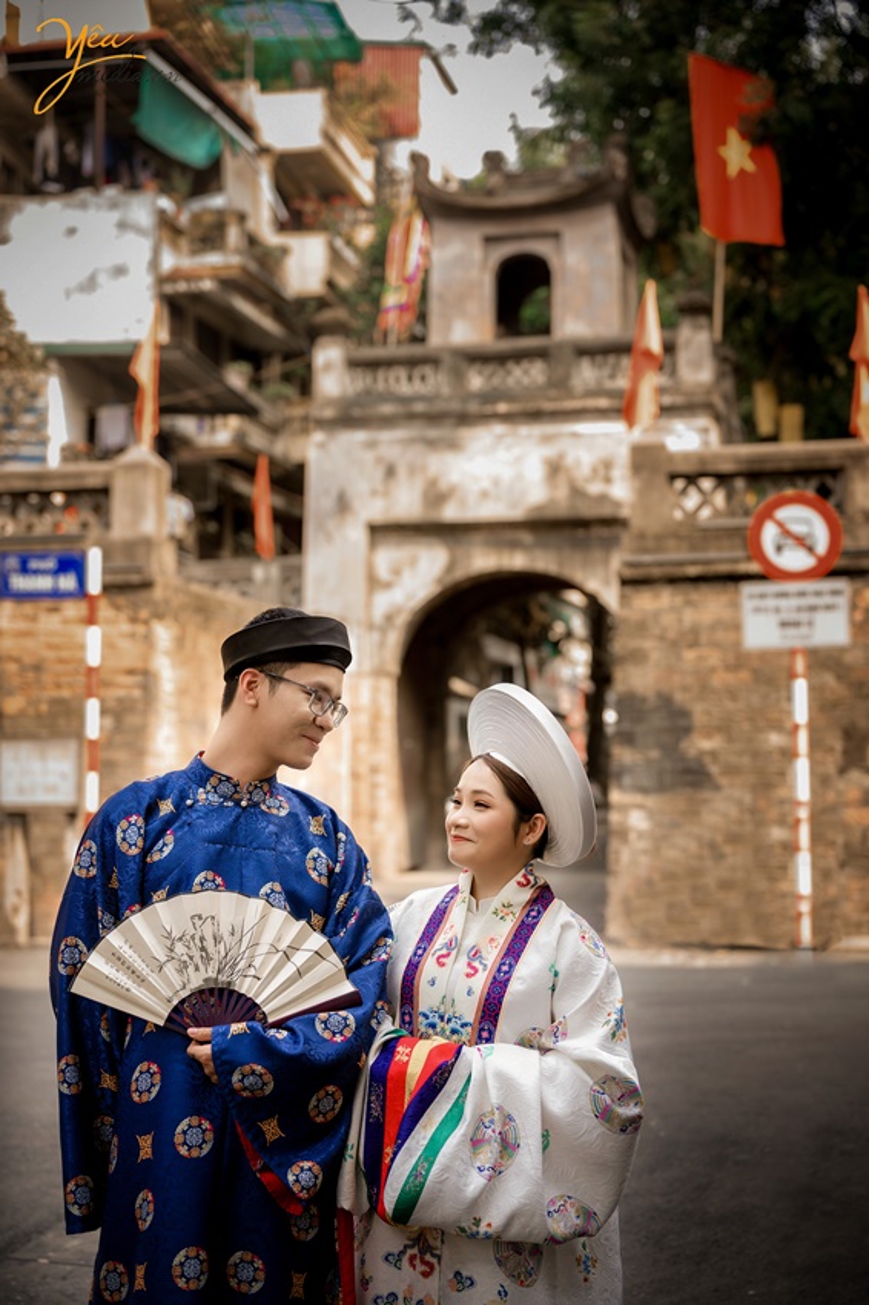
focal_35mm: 50
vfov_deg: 39.6
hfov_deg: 27.0
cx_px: 434
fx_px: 1812
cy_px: 652
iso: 160
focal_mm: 50
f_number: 2.5
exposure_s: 1/250
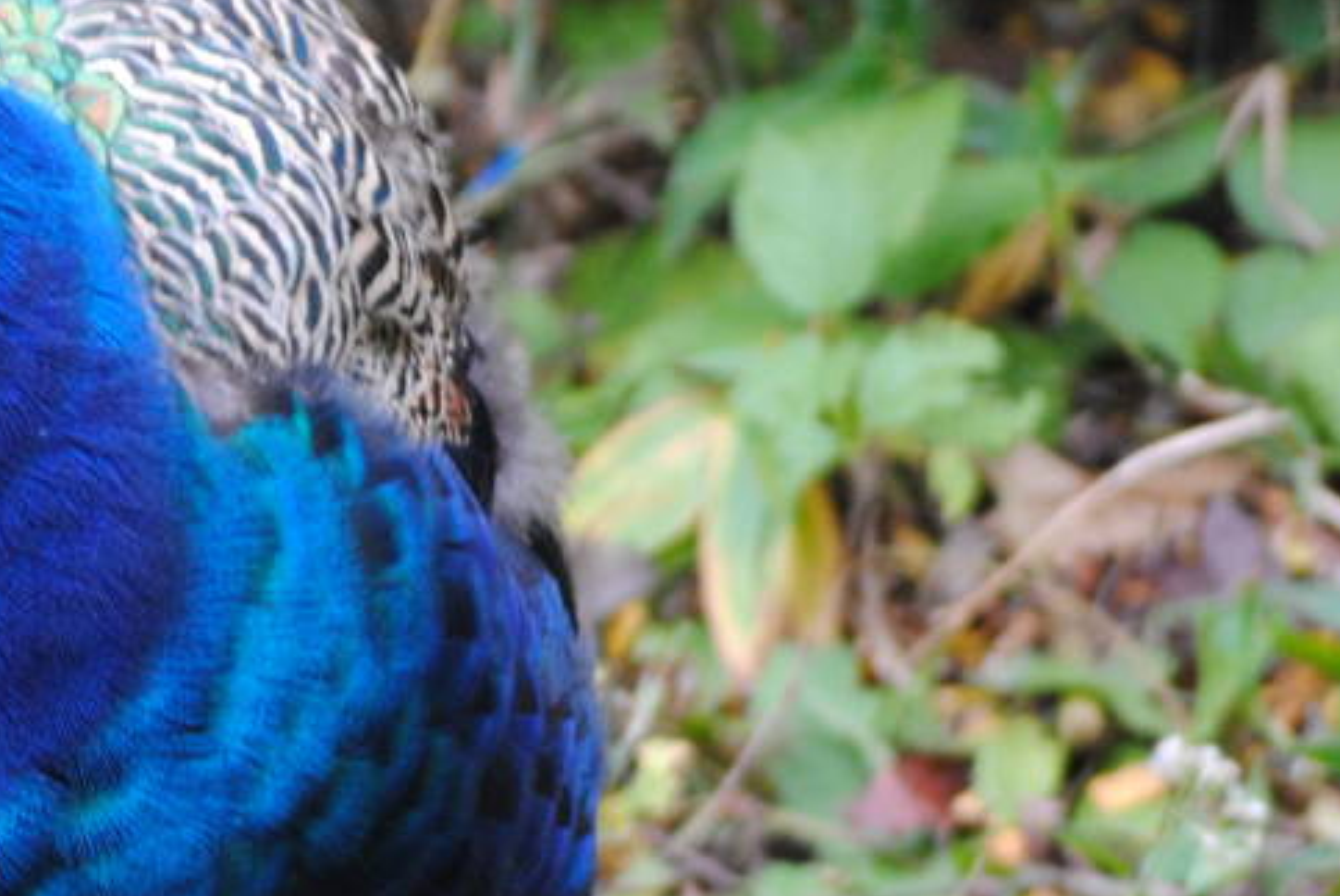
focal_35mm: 358
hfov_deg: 5.7
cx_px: -169
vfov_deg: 3.8
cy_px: 234
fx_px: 13337
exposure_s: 1/50
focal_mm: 72
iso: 400
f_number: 4.2
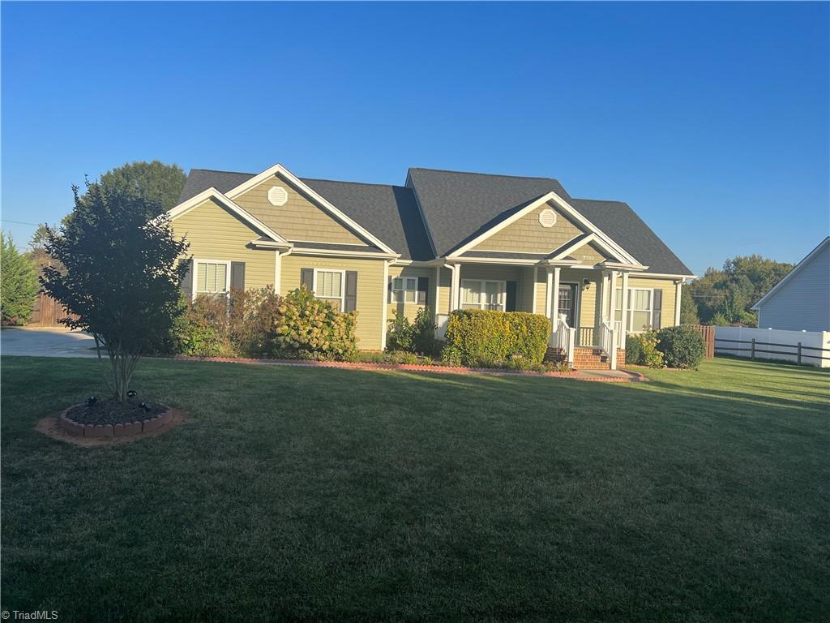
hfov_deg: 67.3
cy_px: 312
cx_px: 415
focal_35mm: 26
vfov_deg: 53.1
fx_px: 623
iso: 50
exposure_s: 1/3165
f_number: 1.5
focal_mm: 5.7
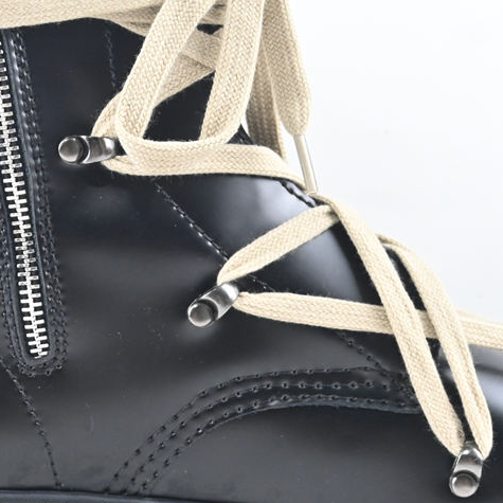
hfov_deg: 15.0
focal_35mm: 116
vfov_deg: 15.0
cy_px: 287
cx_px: 204
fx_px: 1907
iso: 1400
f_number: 5.3
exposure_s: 1/125
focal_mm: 36
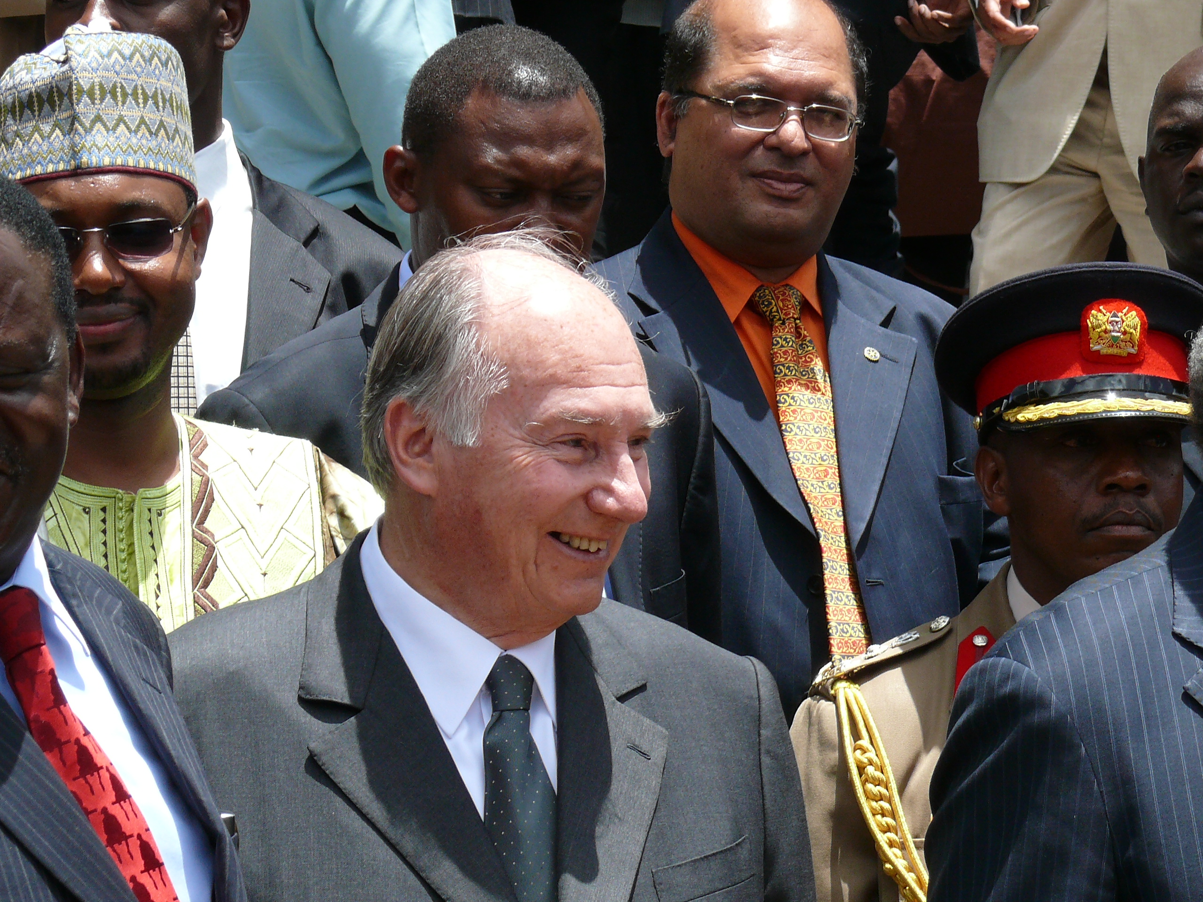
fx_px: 6082
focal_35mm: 175
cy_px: 451
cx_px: 602
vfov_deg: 8.5
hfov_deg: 11.3
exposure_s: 1/250
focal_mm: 26
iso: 100
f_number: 5.6
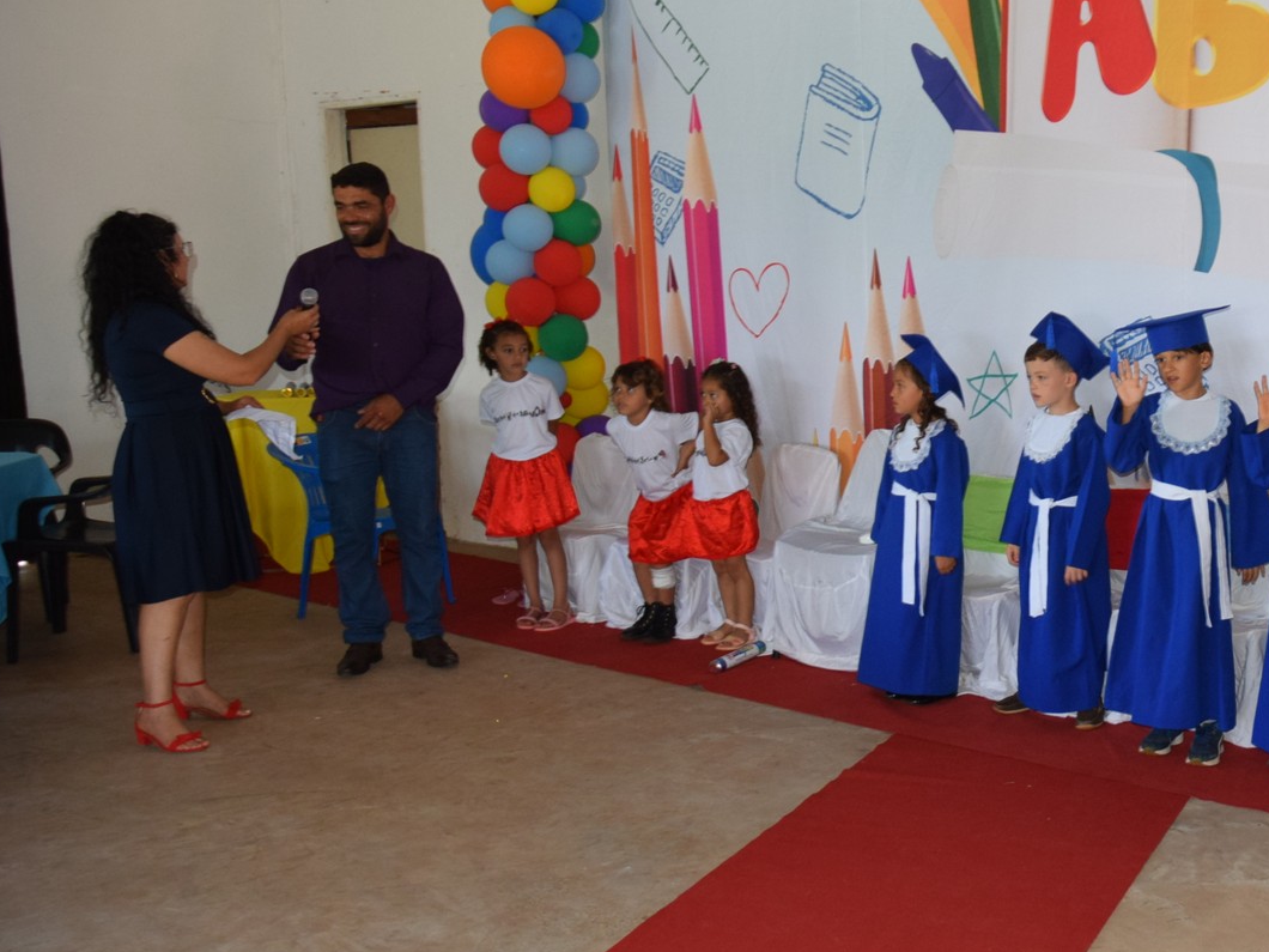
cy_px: 467
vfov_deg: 32.9
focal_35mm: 44
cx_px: 1055
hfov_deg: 40.7
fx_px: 1613
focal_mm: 18
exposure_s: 1/80
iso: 800
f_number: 4.5
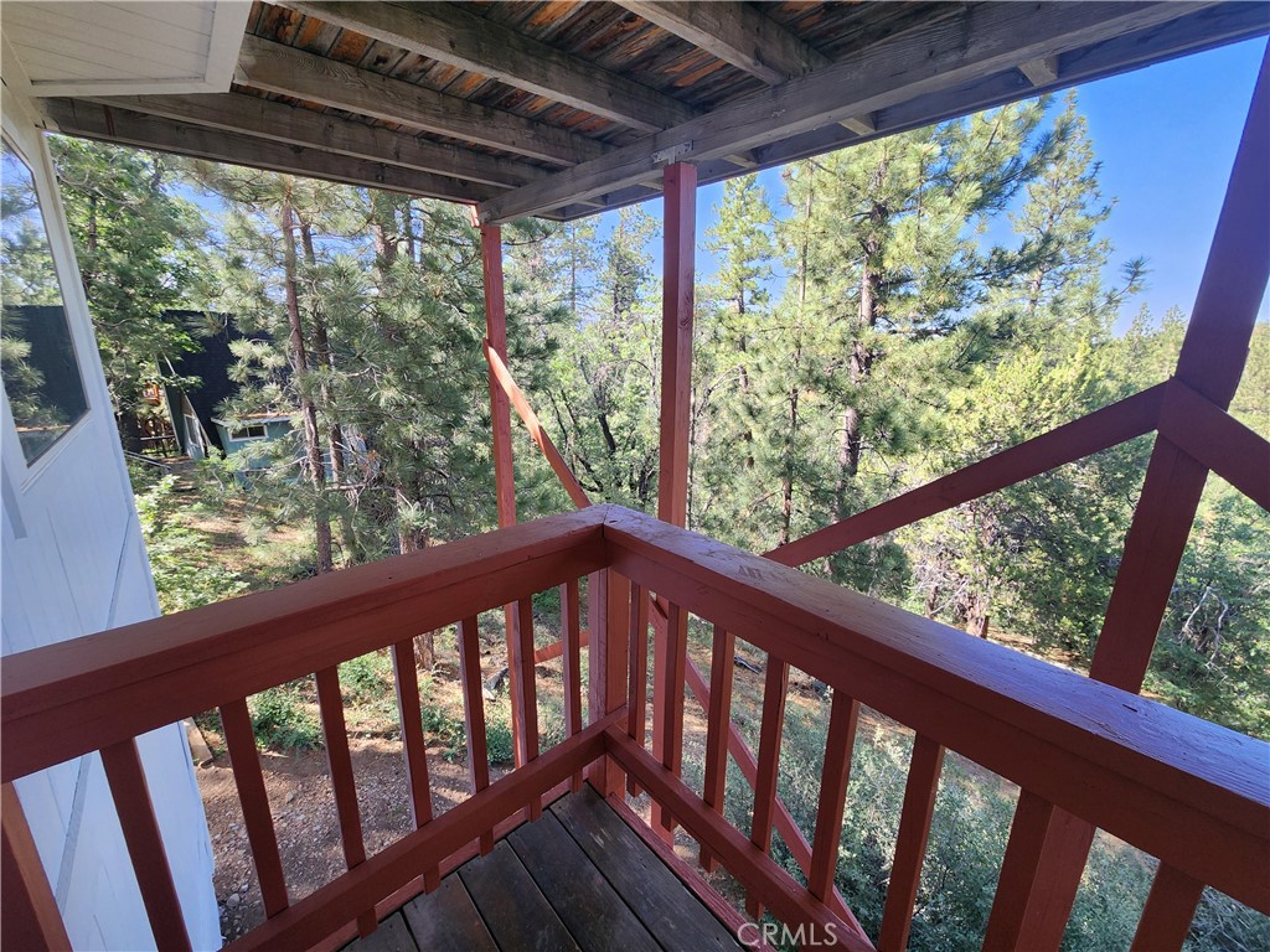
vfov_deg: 89.9
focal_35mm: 13
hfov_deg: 106.2
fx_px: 477
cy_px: 476
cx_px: 635
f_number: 2.2
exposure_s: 1/167
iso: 50
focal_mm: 2.2
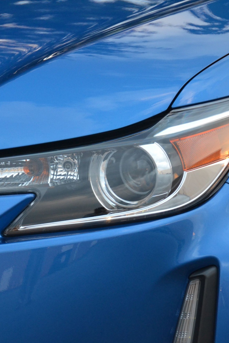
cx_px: 57
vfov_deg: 4.6
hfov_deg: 3.0
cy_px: 172
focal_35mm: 453
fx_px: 4320
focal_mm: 200
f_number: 5.6
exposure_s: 1/160
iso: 1600
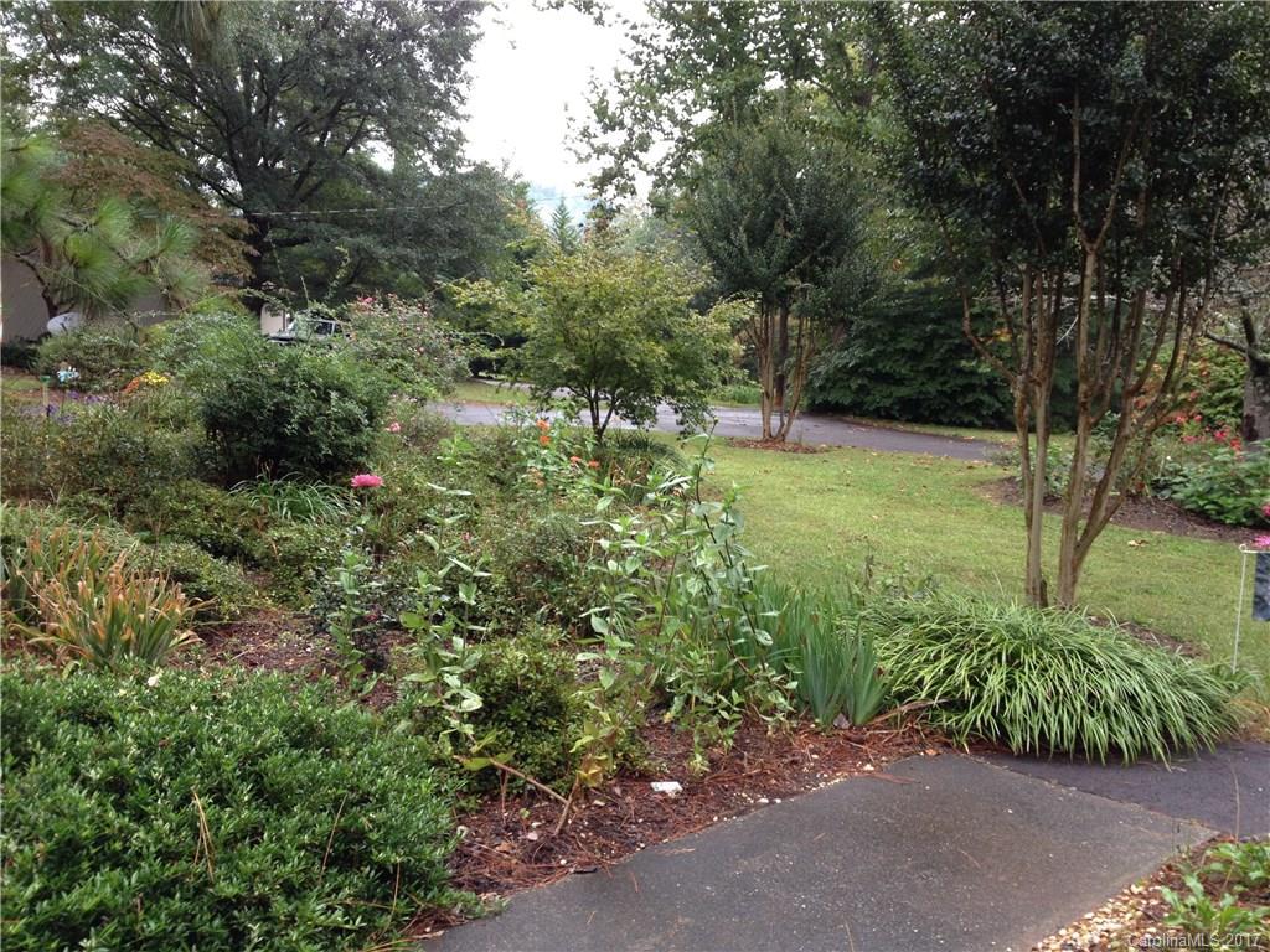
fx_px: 1284
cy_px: 476
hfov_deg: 52.6
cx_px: 635
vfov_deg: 40.7
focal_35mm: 35
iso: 50
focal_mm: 4.28
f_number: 2.4
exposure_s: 1/60
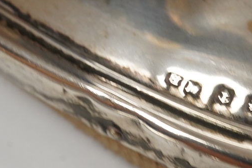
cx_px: 218
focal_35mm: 101
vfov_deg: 13.6
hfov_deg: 19.9
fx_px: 707
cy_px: 91
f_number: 18
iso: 2500
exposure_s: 1/100
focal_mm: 30
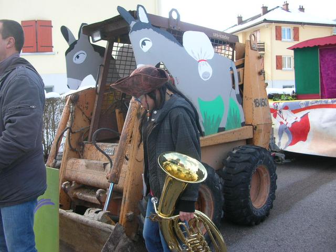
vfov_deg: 40.7
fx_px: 340
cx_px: 168
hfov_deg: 52.6
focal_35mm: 35
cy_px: 126
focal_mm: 5.8
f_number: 2.8
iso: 50
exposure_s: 1/195
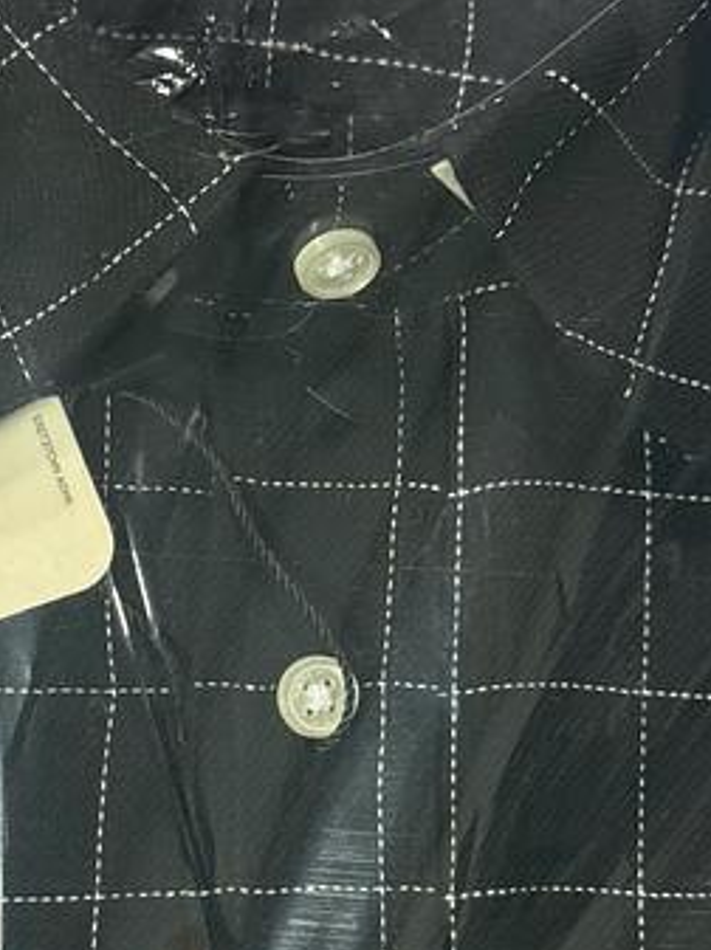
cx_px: 231
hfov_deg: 19.0
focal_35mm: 77
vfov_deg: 25.2
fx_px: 2113
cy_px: 662
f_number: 1.78
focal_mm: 6.76
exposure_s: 1/51
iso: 250
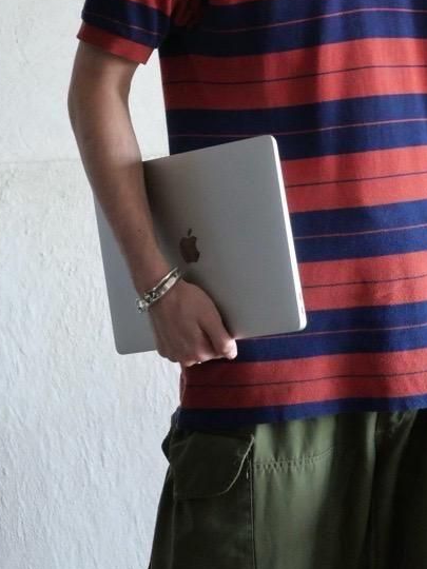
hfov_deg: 9.4
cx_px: 322
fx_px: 2599
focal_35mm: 158
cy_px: 147
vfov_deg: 12.5
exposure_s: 1/125
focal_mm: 50
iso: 3200
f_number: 3.9
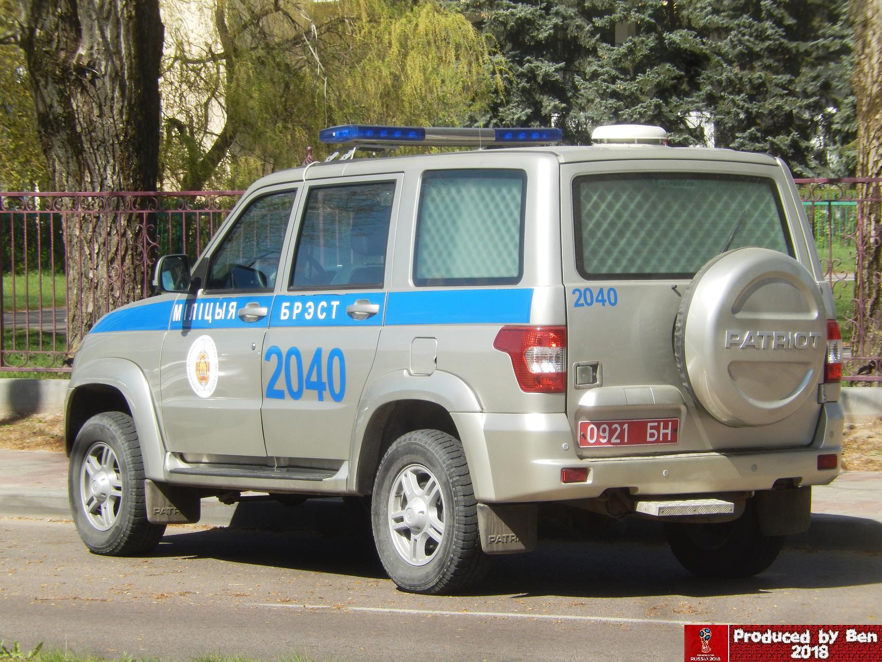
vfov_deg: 10.1
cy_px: 331
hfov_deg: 13.4
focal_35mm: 147
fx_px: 3746
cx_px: 441
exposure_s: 1/400
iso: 125
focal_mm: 26.4
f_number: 5.6
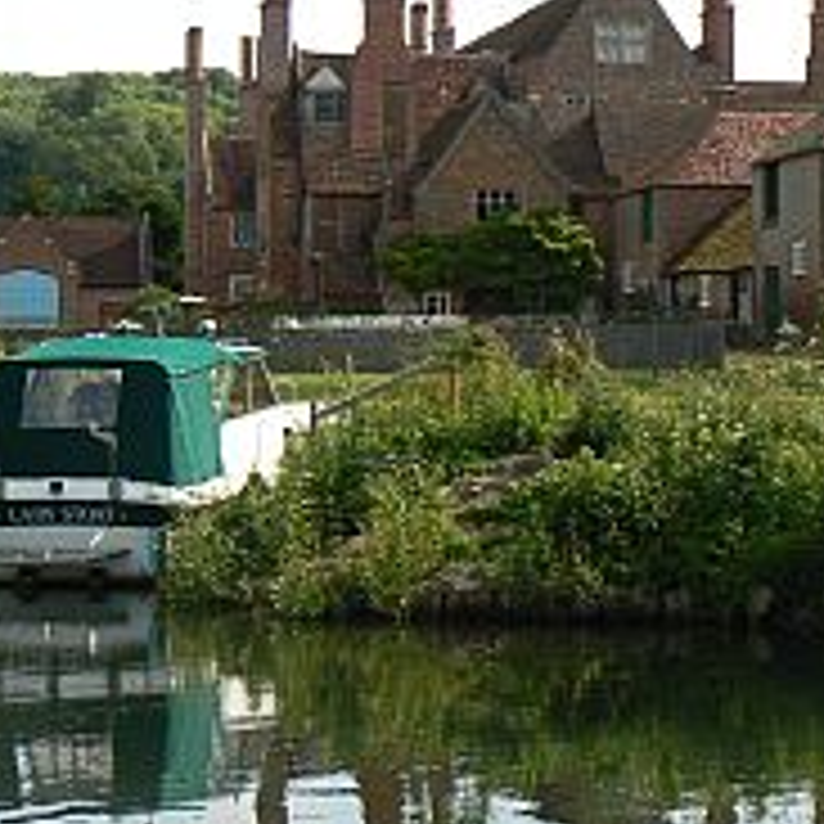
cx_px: 747
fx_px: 2693
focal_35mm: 100
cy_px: 263
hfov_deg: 17.1
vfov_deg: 17.3
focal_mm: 9.9
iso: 80
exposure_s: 1/400
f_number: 5.6
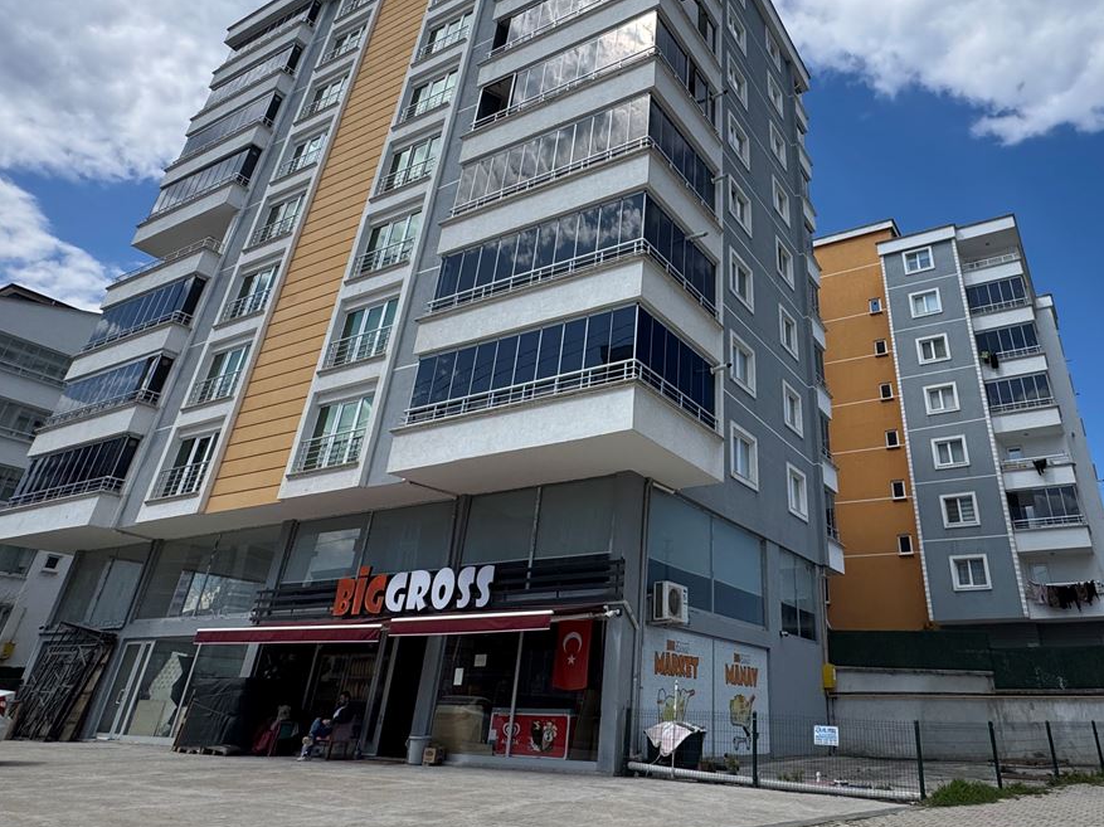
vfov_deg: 57.8
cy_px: 292
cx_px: 684
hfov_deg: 72.8
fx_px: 733
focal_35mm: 23
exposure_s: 1/3390
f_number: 2.2
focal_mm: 2.22
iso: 50
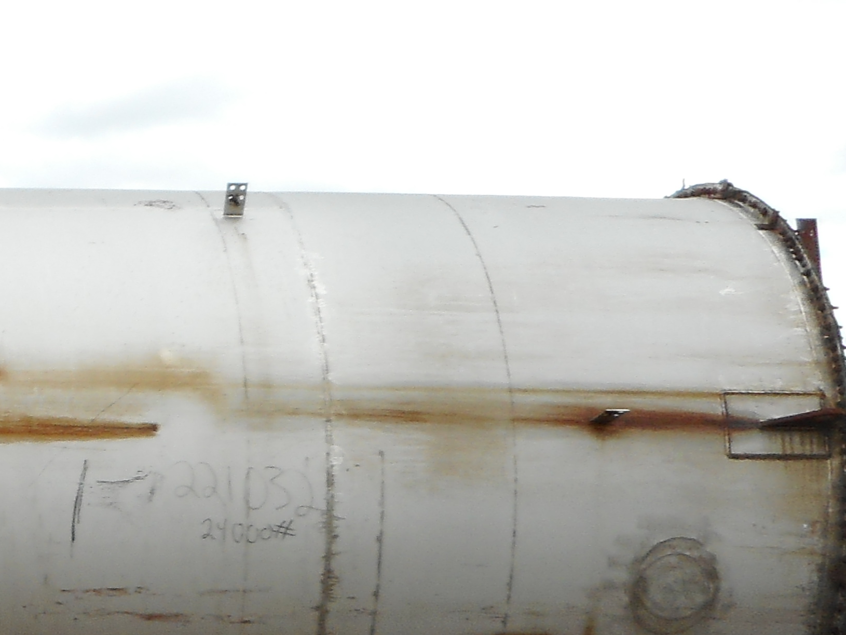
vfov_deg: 18.4
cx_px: -263
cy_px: 575
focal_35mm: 79
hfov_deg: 22.1
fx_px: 1931
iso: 80
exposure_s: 1/320
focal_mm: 4.5
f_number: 3.7
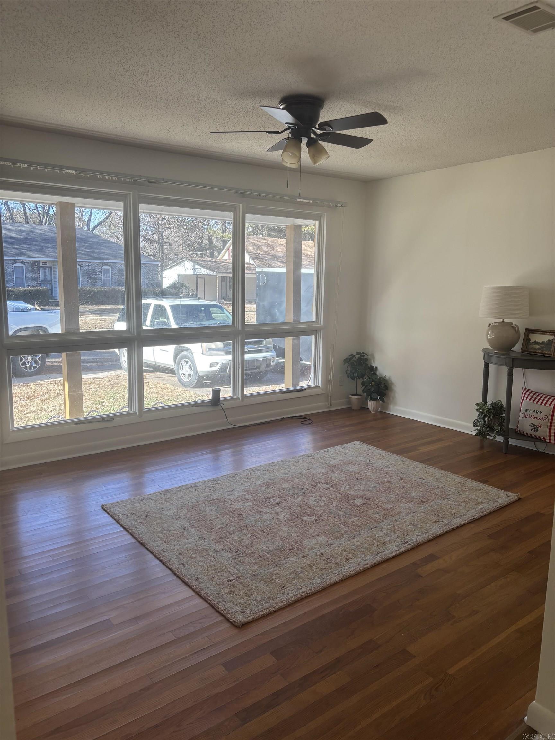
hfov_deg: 53.1
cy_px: 370
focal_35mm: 26
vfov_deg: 67.3
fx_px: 556
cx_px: 278
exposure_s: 1/171
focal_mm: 5.96
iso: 40
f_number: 1.6
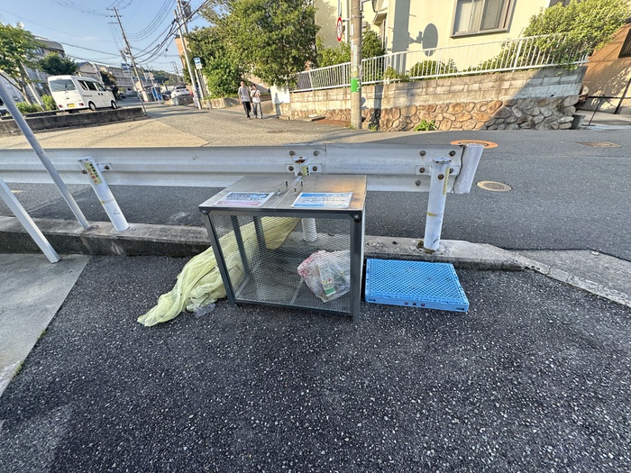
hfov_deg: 102.1
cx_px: 316
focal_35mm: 14
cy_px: 236
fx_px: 255
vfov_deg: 85.7
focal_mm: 2.22
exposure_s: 1/250
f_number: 2.2
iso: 40
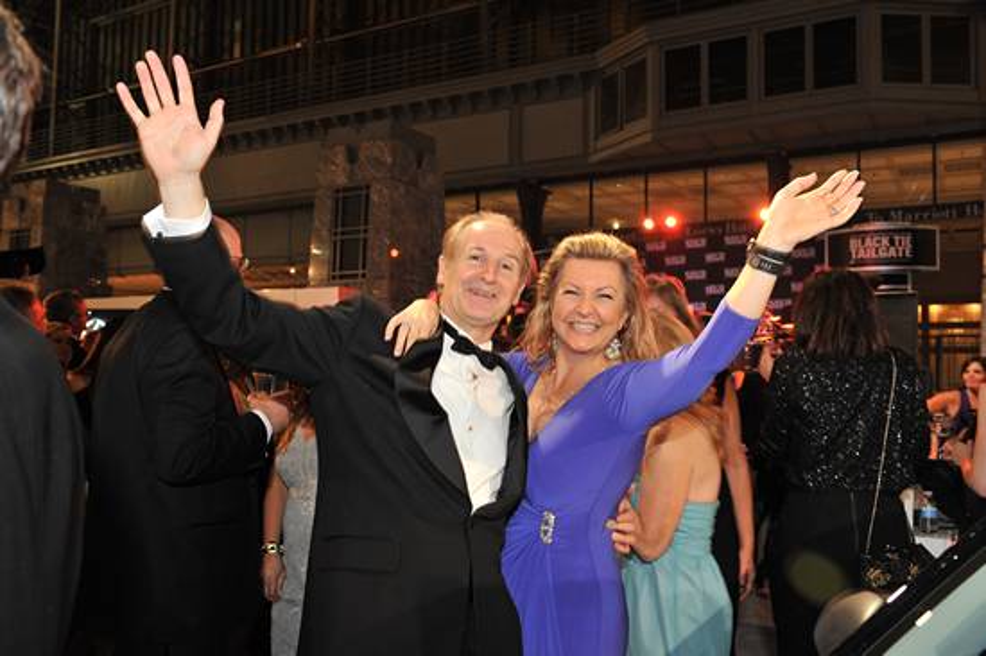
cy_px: 328
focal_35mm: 31
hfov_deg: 60.3
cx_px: 493
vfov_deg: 42.3
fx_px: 849
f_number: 5.6
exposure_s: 1/50
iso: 1250
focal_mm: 31
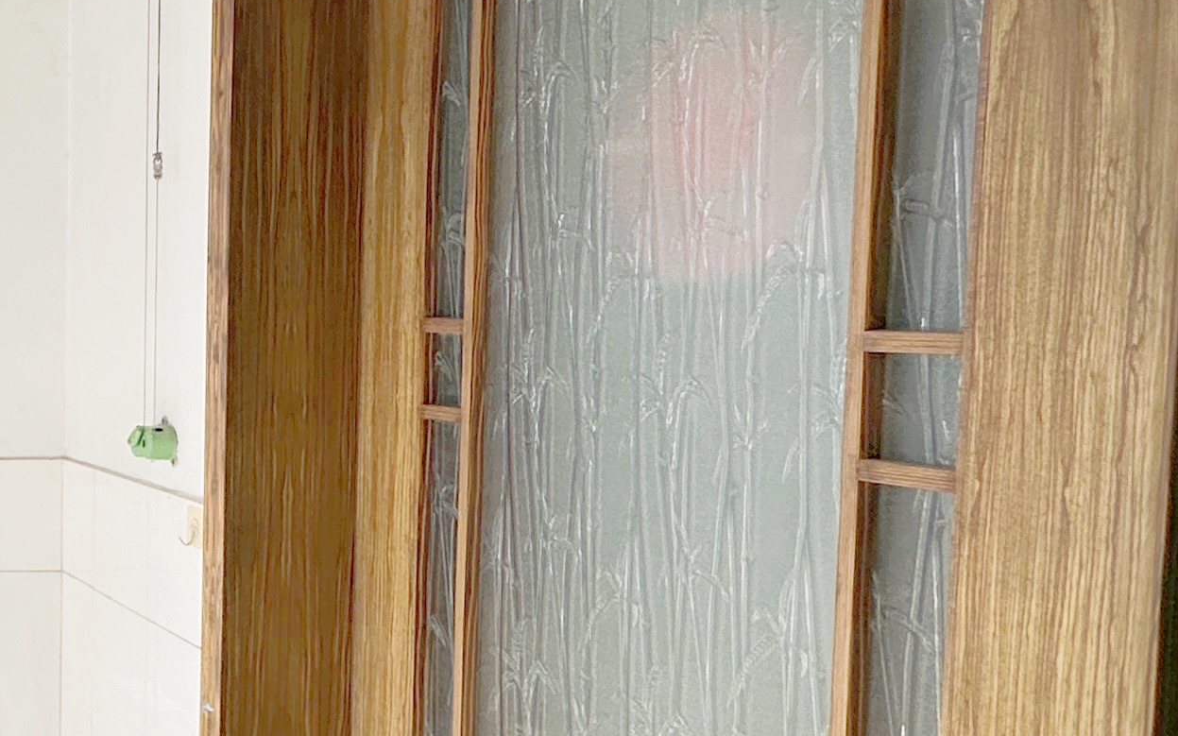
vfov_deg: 26.8
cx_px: -453
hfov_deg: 30.2
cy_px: 403
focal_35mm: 48
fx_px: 1541
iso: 40
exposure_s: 1/206
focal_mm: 2.22
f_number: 2.2
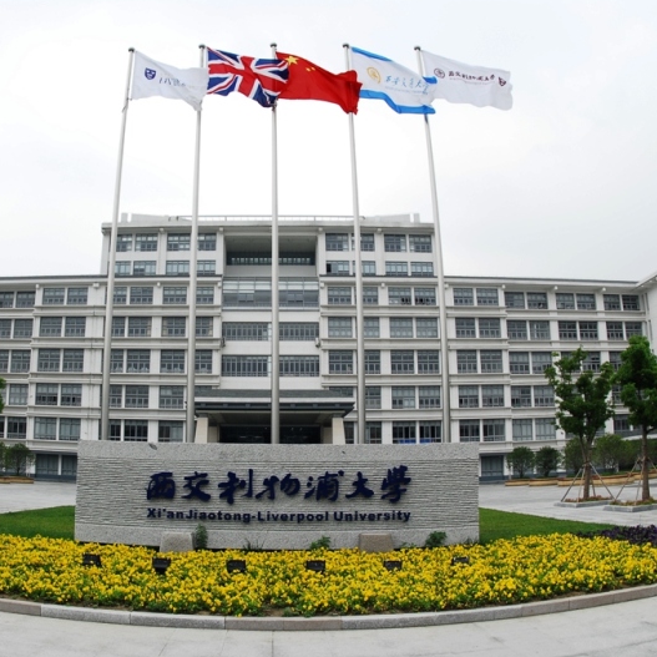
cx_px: 258
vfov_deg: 52.5
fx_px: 666
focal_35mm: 31
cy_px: 330
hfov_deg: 52.1
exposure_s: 1/125
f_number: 5.6
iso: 100
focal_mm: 16
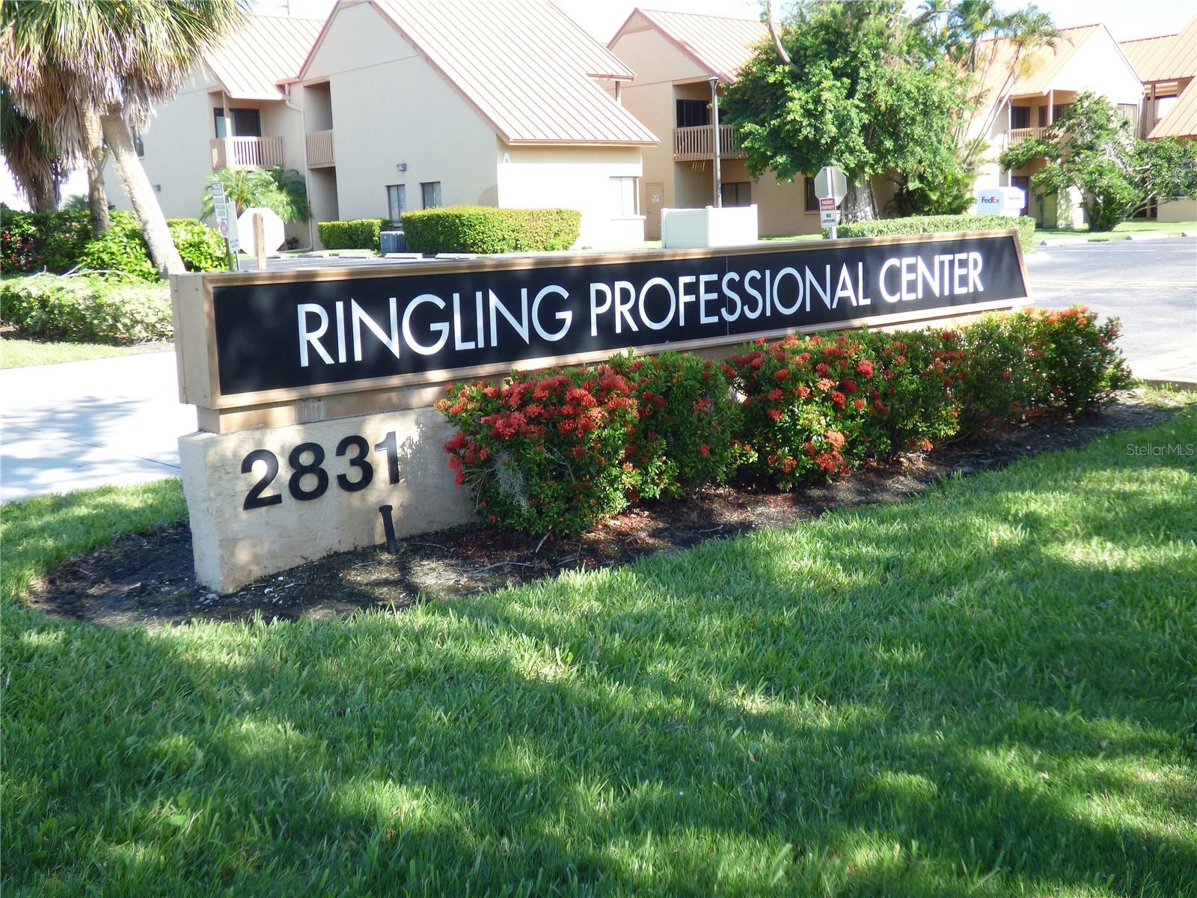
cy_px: 449
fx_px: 1279
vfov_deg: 38.7
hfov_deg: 50.1
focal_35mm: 37
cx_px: 598
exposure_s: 1/250
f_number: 3.5
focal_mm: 6.47
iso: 125
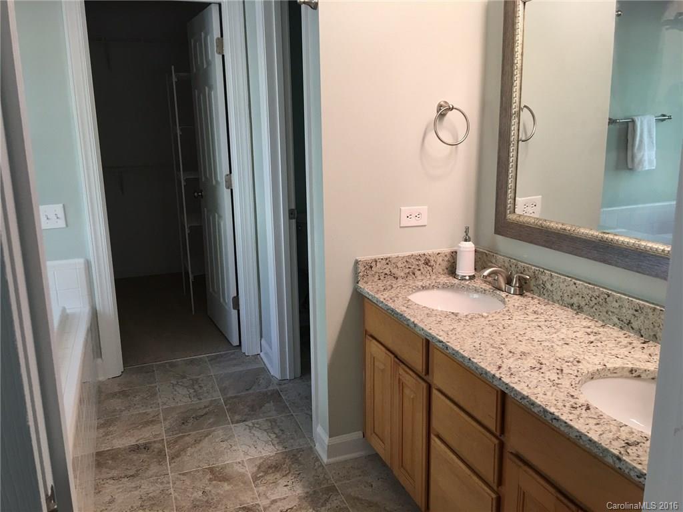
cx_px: 342
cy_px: 256
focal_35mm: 29
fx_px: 572
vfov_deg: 48.2
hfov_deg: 61.7
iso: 25
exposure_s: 1/15
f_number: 2.2
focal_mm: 4.15
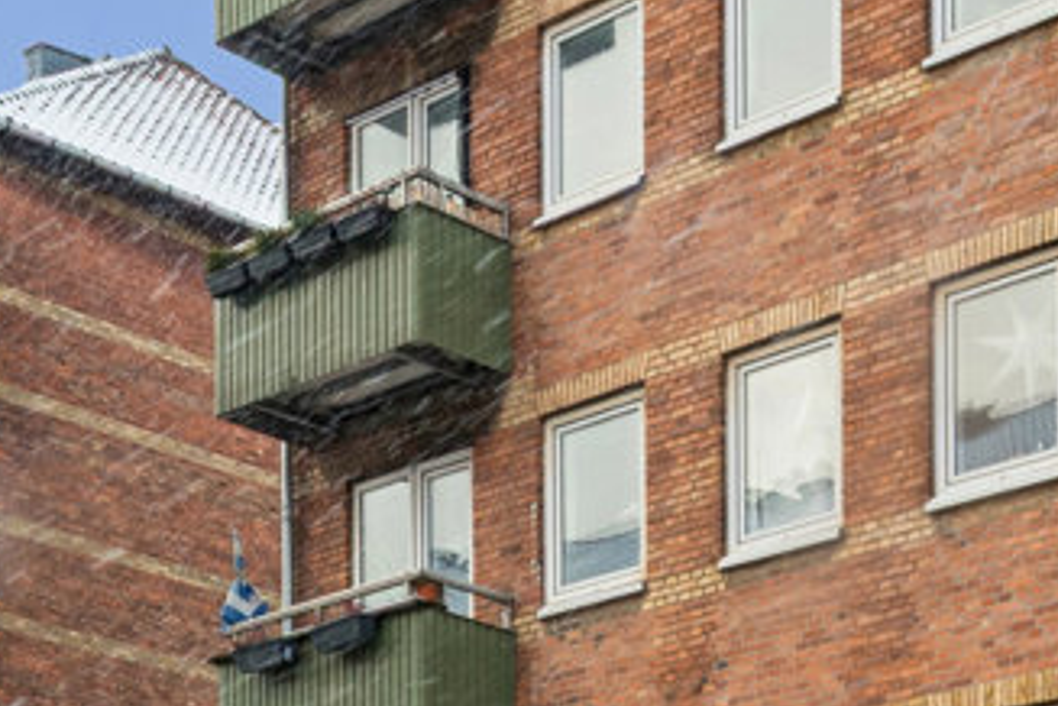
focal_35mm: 88
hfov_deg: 22.7
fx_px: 2586
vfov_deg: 13.6
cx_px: 883
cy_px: 1349
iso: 200
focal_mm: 18
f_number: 10
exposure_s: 1/40
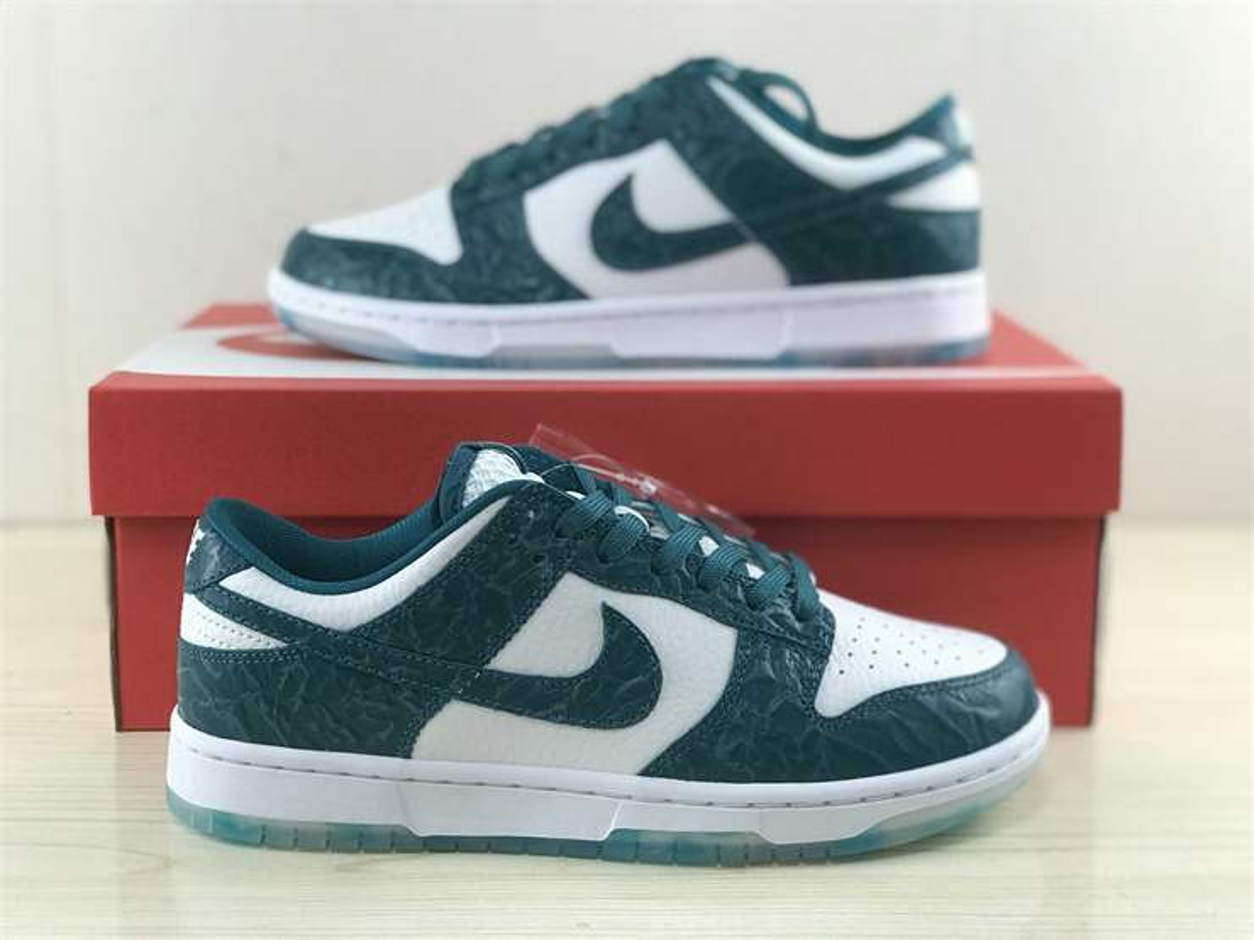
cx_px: 627
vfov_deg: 25.7
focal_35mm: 57
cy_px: 470
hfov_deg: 33.8
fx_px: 2065
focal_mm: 6.6
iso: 125
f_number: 2.8
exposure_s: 1/50
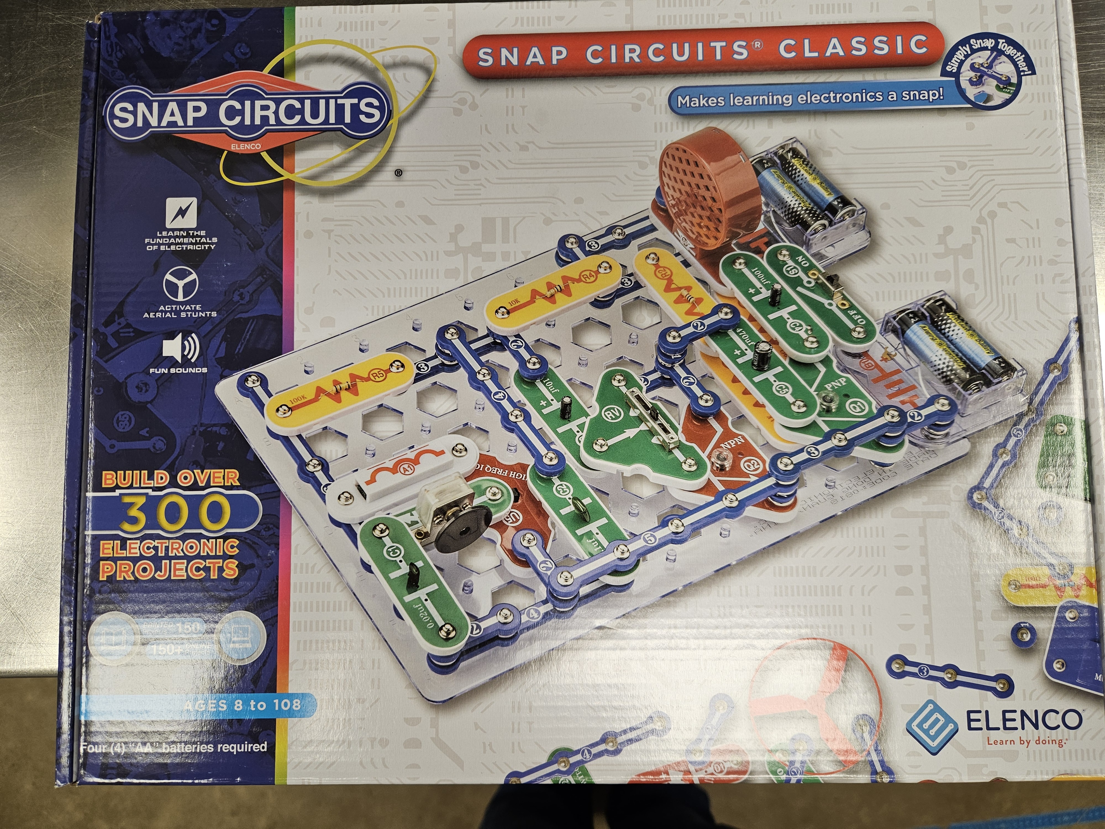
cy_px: 414
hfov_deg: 73.9
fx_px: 734
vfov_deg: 58.9
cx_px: 552
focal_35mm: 23
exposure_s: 1/120
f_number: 1.8
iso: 125
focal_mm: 5.4
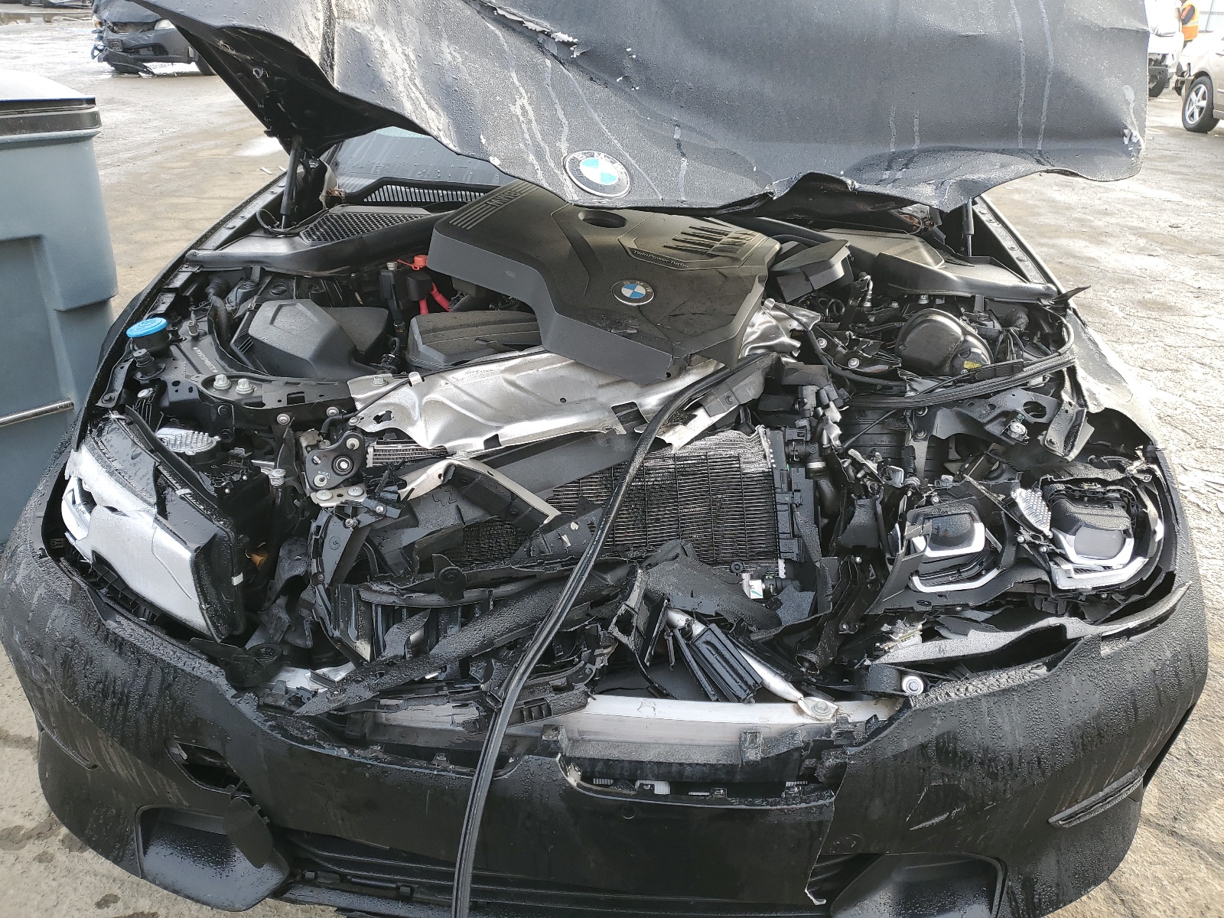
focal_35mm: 26
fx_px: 919
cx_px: 612
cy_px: 459
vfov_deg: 53.1
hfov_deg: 67.3
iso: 50
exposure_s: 1/156
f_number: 1.5
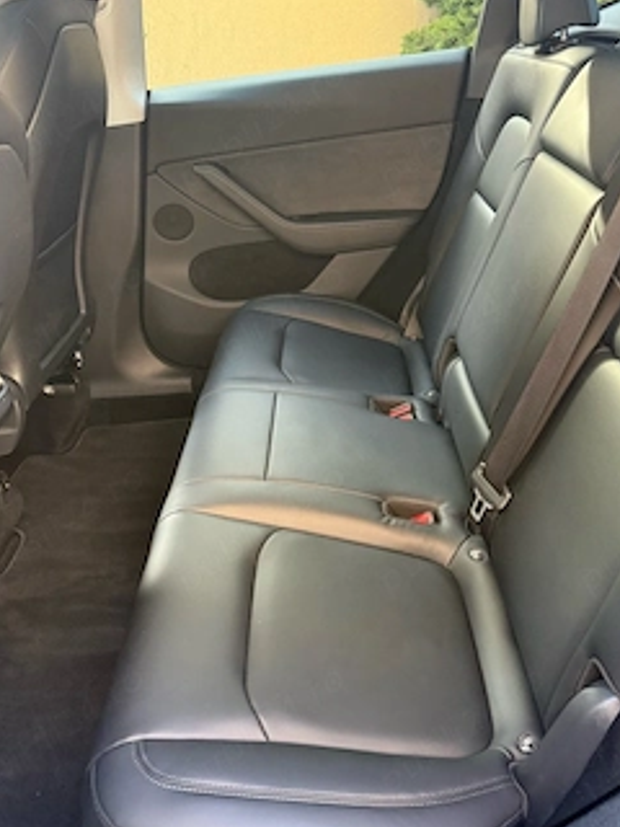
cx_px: 313
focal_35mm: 30
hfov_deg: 46.8
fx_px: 716
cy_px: 359
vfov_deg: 59.8
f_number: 1.78
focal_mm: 6.76
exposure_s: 1/60
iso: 320
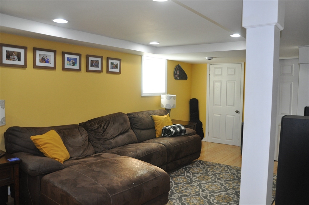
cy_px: 102
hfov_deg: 67.4
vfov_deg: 47.8
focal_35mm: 27
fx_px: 231
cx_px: 154
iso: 800
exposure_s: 1/100
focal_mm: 18
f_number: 3.5
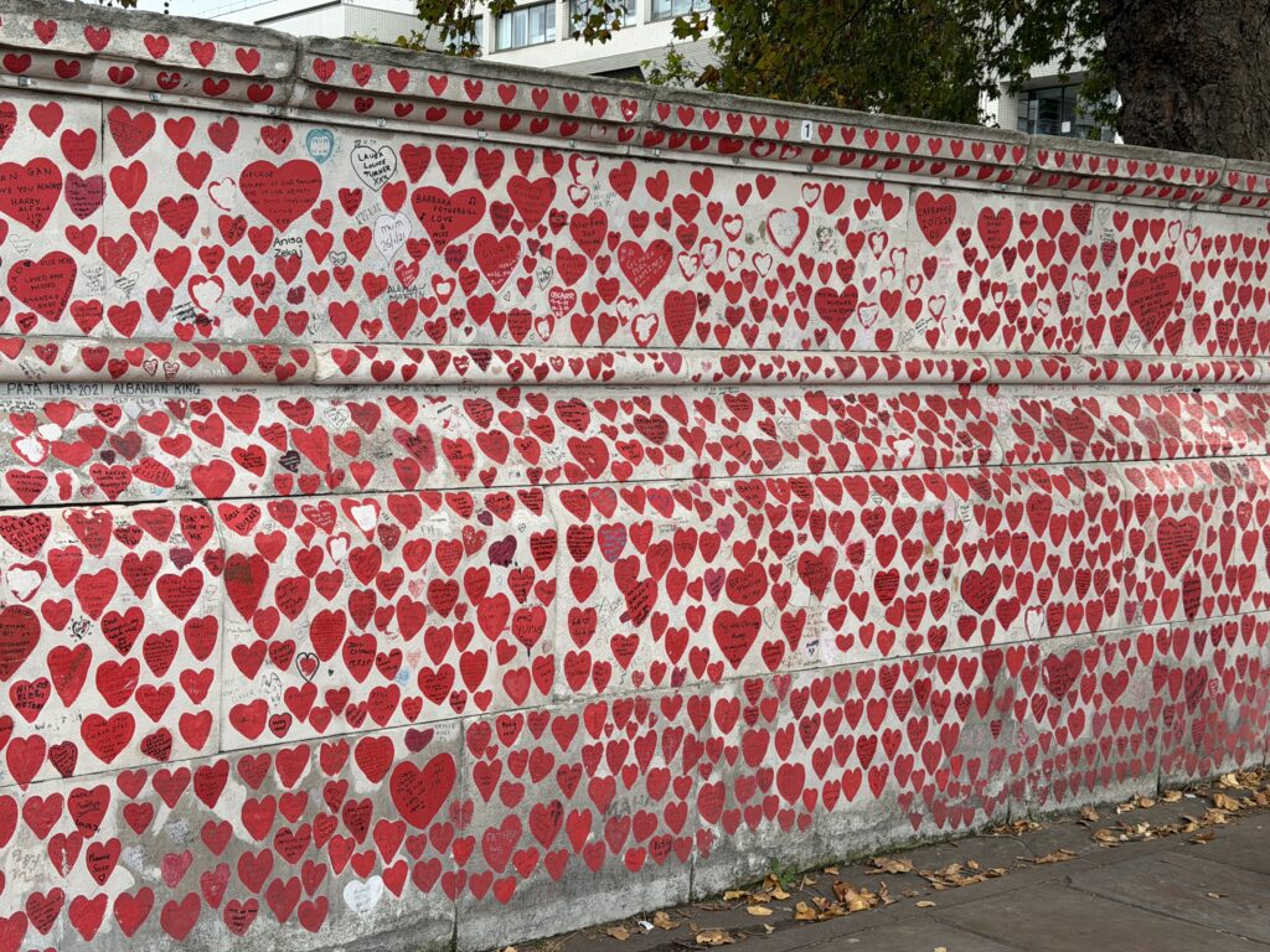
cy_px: 476
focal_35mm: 48
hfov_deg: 39.7
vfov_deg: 30.3
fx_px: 1761
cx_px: 635
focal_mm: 6.76
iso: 64
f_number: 1.78
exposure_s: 1/747
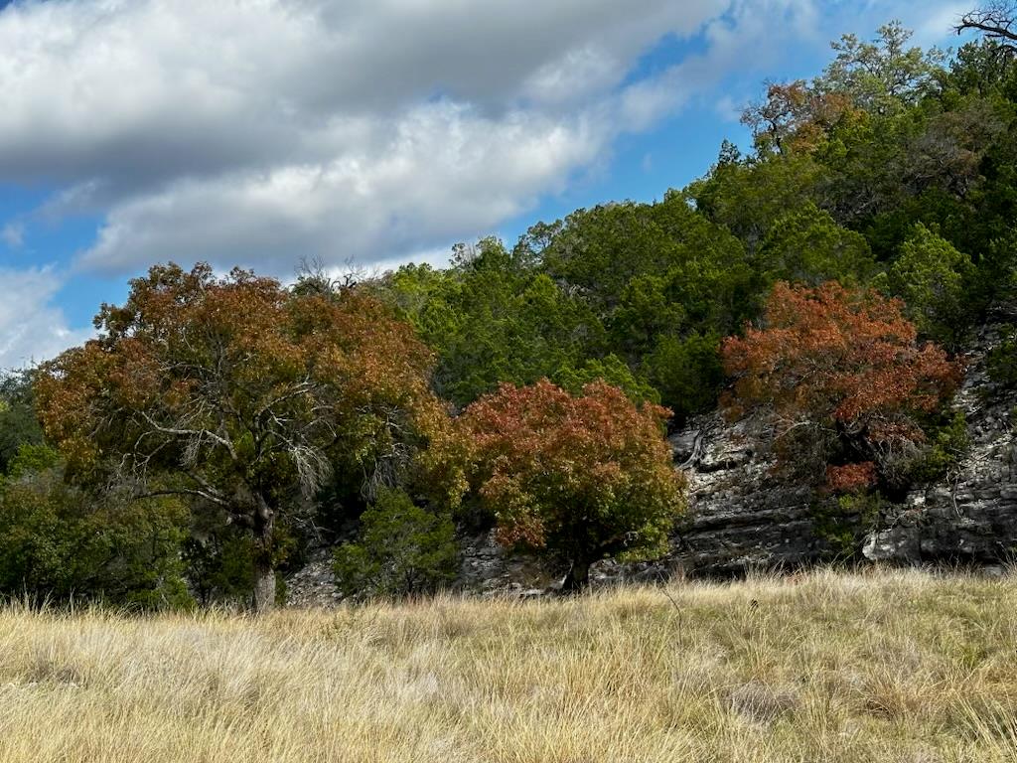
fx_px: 1410
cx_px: 508
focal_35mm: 48
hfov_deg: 39.7
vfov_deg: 30.3
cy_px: 382
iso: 64
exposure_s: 1/2732
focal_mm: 6.86
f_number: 1.78
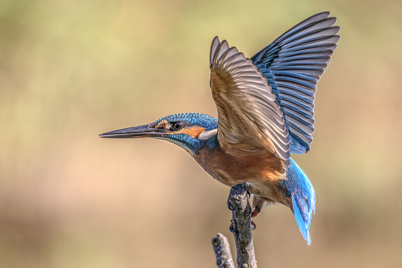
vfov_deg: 2.3
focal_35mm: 600
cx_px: 201
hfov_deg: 3.4
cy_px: 134
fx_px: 6699
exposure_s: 1/1250
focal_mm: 400
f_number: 6.4
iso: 400
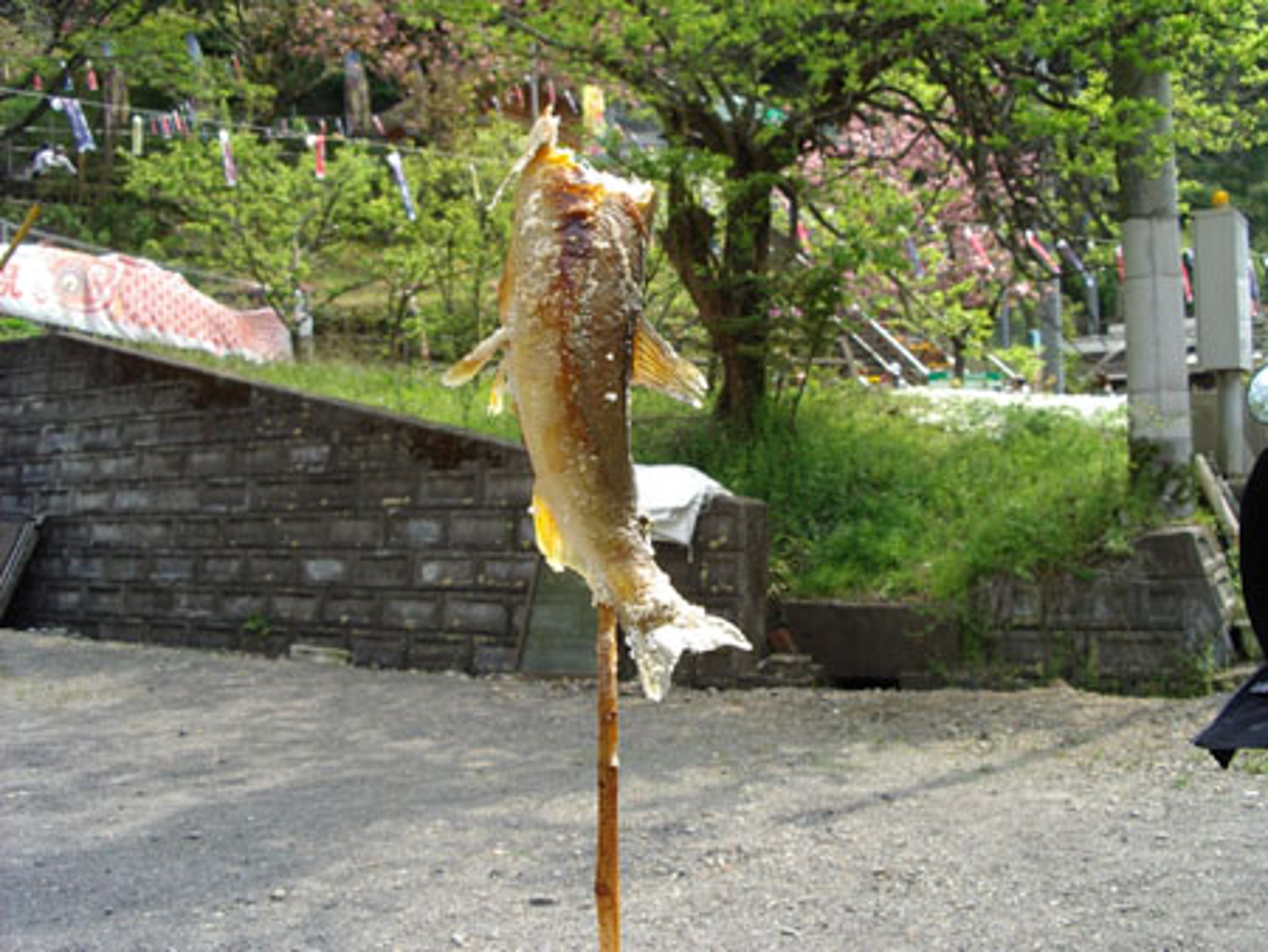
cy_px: 476
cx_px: 634
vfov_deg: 37.8
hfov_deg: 49.0
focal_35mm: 38
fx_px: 1393
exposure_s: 1/160
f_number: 4.8
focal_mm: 5.8
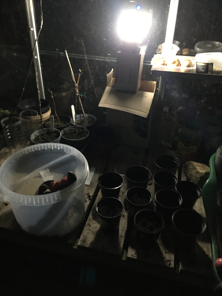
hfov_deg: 48.2
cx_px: 111
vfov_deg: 61.7
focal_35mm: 29
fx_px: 248
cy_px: 148
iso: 500
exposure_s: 1/17
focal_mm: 4.15
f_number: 2.2
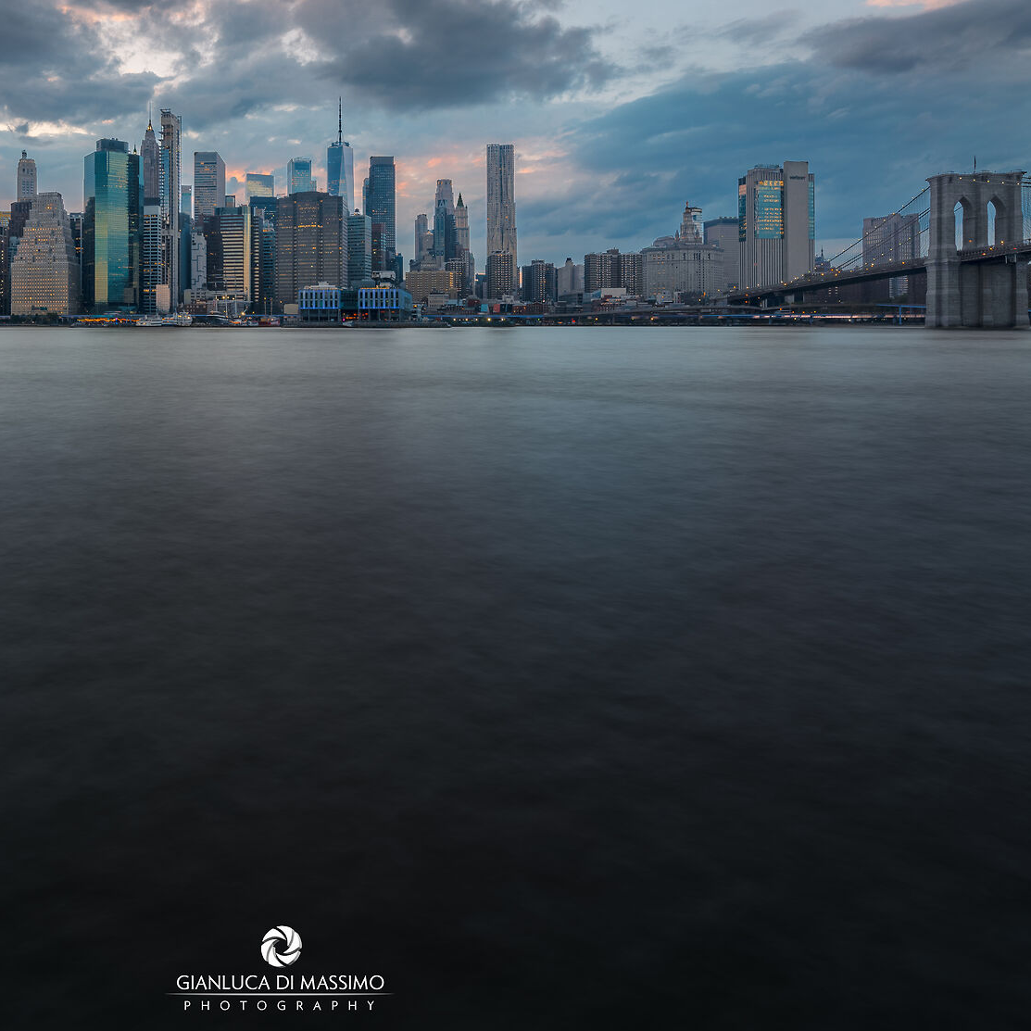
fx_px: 741
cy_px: 297
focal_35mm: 22
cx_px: 280
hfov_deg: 66.1
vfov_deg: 66.5
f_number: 11
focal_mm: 12
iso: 100
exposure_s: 1/6
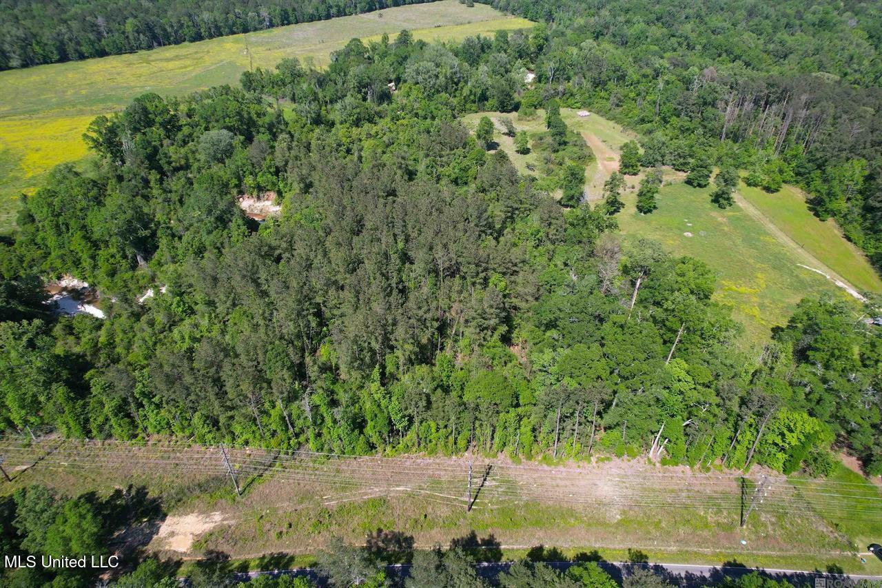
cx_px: 441
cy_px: 294
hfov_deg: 78.6
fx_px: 539
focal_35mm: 22
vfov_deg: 57.2
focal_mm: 8.38
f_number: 2.8
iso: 100
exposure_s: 1/320
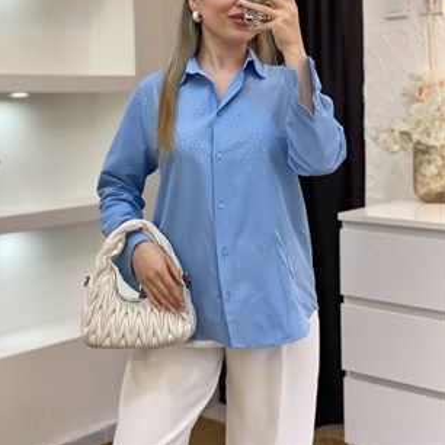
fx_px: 902
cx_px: 221
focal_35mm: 62
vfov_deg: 27.6
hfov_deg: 27.7
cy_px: 149
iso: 64
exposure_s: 1/100
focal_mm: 6
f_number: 2
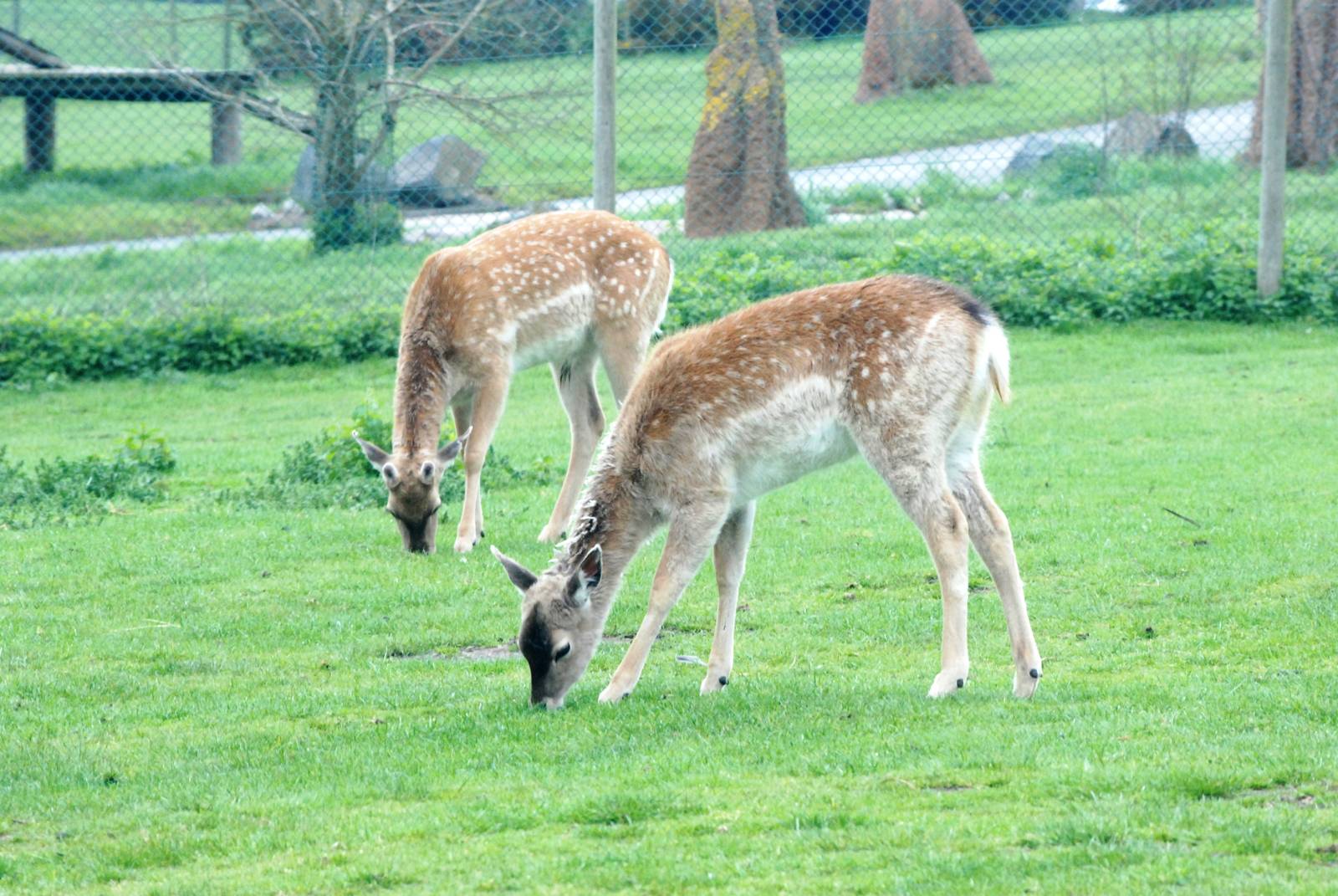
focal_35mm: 292
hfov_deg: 7.0
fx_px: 10884
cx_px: 669
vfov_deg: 4.7
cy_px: 448
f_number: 13
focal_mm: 195
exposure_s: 1/160
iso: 1600
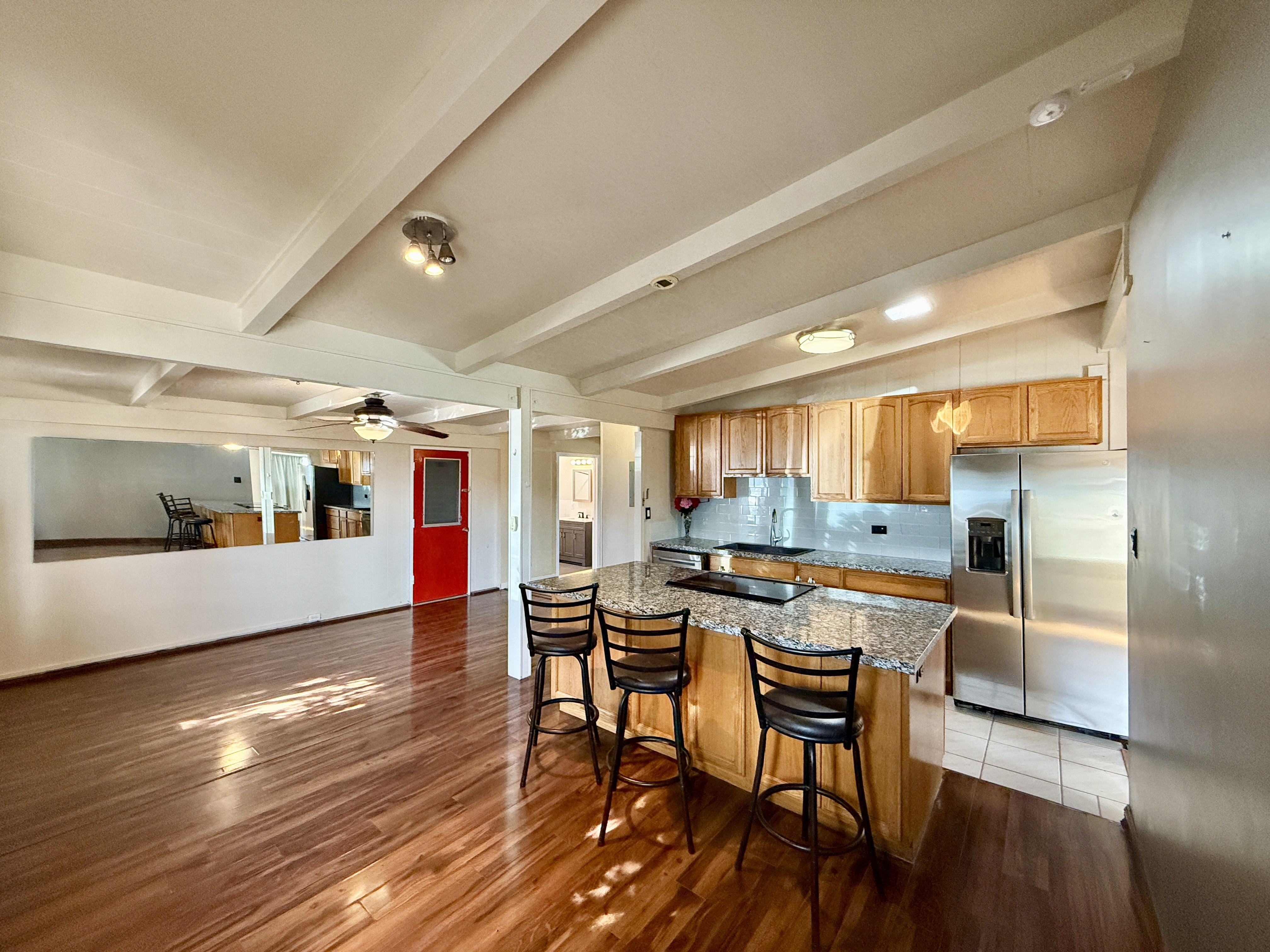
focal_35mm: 14
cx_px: 635
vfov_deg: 85.7
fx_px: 514
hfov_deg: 102.1
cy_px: 476
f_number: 2.2
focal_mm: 2.22
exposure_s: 1/120
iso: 640
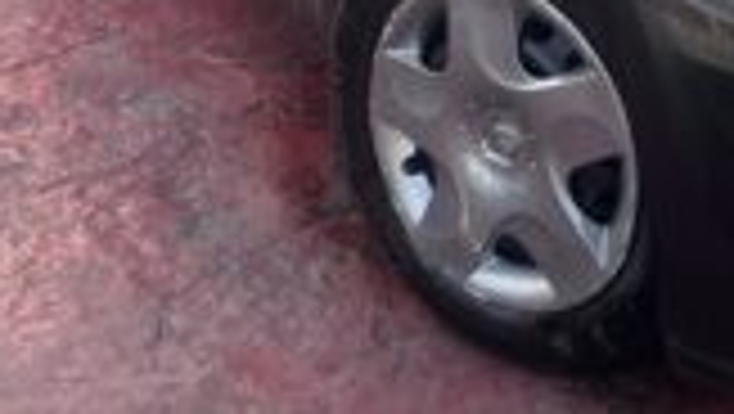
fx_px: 1266
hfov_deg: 30.1
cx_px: 732
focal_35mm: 65
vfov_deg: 17.1
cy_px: -173
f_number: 1.6
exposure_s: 1/437
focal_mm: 5.1
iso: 50
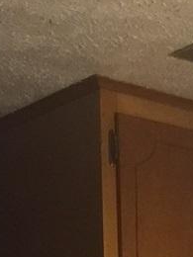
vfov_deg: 8.8
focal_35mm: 182
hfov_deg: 7.9
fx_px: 1353
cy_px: 786
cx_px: 344
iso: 100
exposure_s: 1/15
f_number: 2.2
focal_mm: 4.15
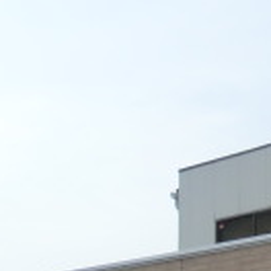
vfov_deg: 14.9
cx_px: -45
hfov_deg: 16.3
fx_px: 912
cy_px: 472
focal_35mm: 103
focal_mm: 4.3
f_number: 7.5
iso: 80
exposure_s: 1/250
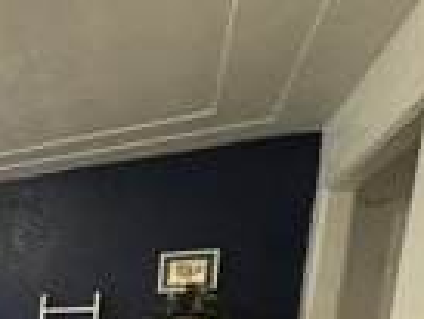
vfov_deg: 30.0
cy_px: 415
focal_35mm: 38
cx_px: -155
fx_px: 466
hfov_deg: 32.8
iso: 800
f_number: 1.8
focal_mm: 1.57
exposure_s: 1/60
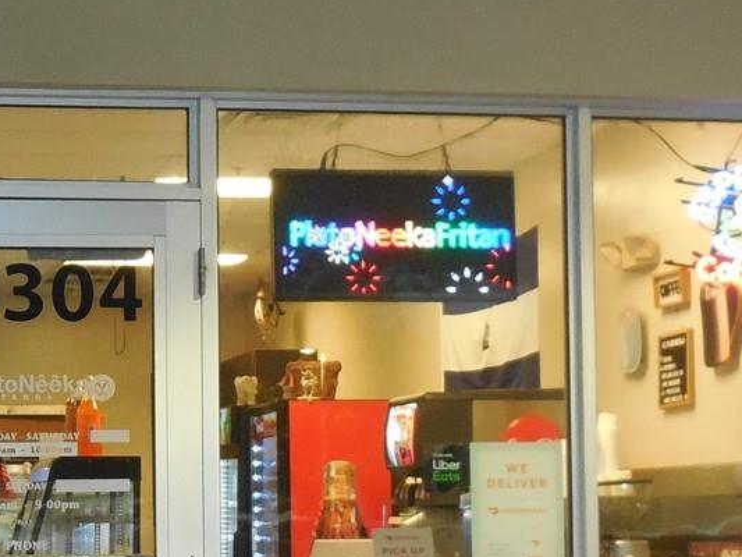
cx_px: 31
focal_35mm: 102
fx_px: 2187
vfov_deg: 14.5
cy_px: 418
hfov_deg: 18.8
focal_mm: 6.1
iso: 560
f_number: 3.4
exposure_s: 1/30
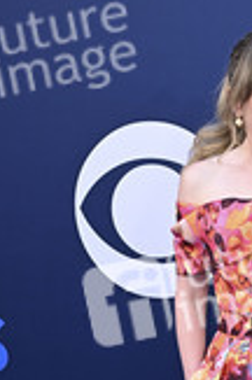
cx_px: 271
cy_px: 408
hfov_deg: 13.9
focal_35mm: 96
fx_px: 1012
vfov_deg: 20.4
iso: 800
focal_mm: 39
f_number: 5.6
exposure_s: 1/200
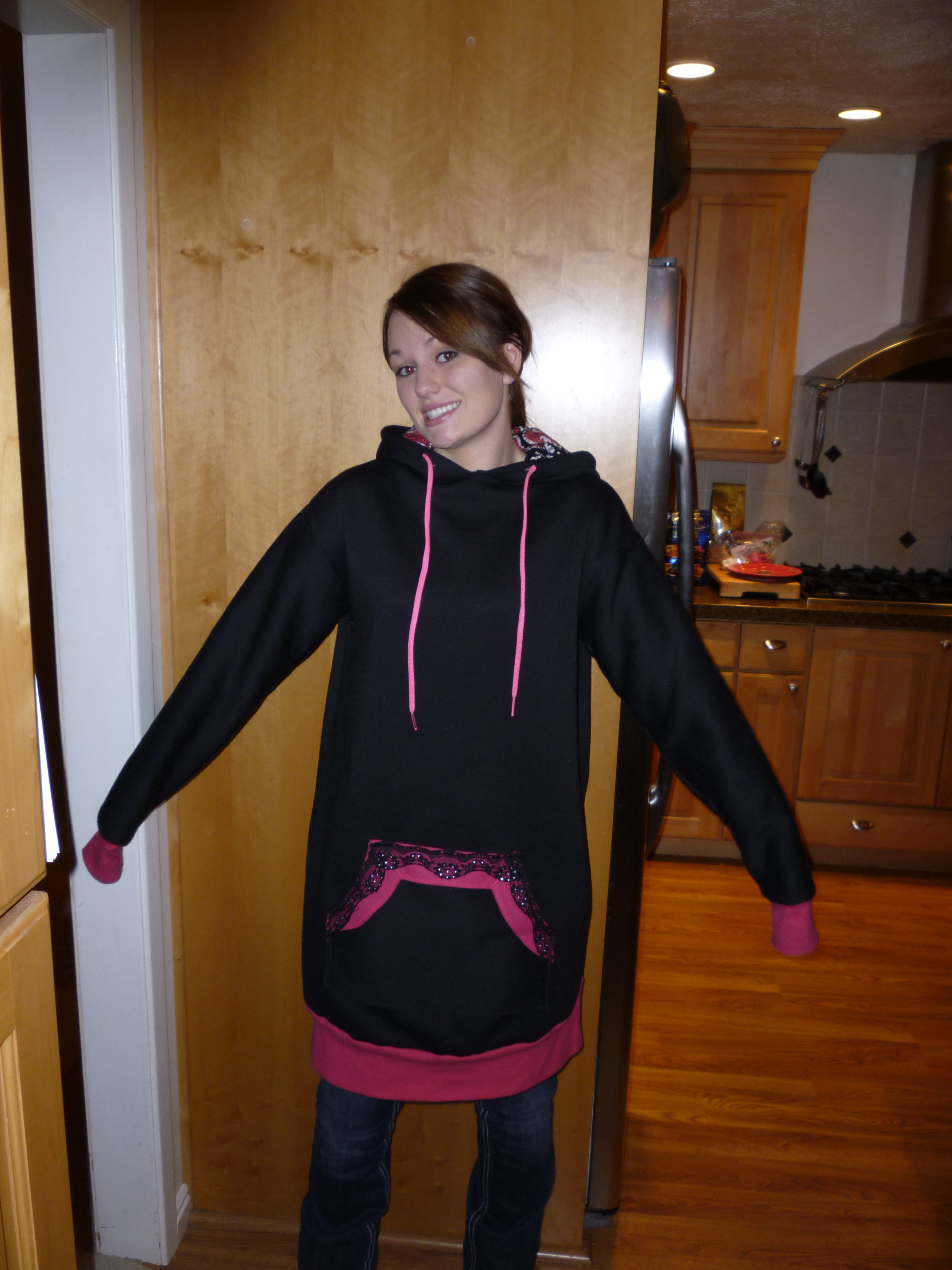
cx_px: 476
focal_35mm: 29
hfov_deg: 48.2
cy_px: 635
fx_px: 1063
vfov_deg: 61.7
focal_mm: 5.2
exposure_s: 1/30
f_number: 3.3
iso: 125
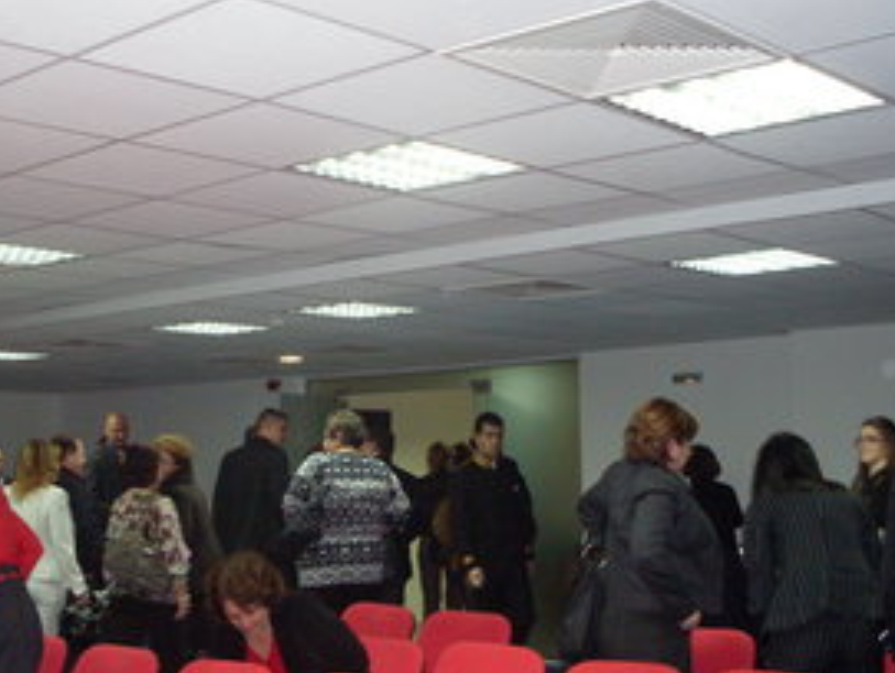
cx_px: 307
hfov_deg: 34.0
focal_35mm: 56
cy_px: 353
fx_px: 1450
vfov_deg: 26.2
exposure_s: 1/45
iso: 240
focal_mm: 6.3
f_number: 2.8
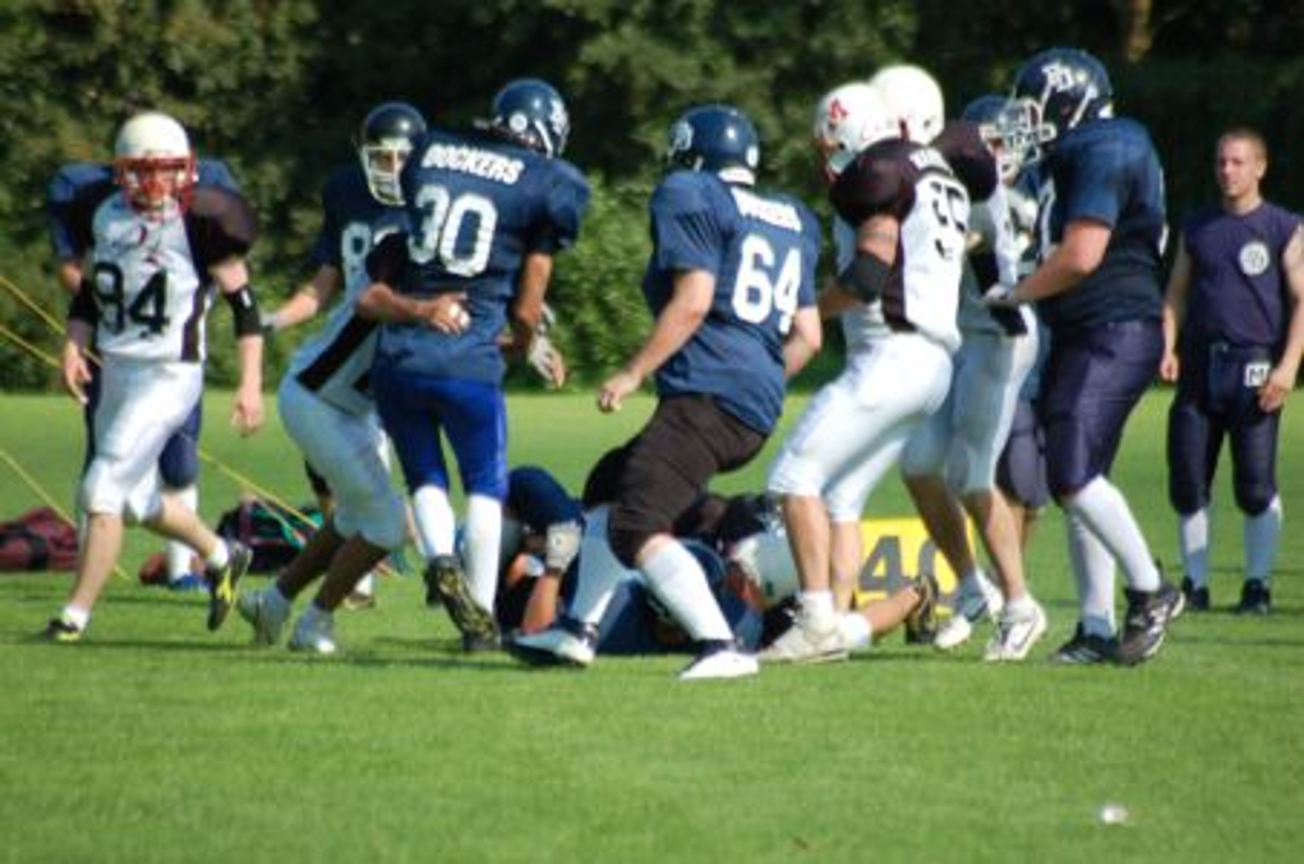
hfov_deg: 4.6
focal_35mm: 450
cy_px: 432
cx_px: 652
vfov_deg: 3.0
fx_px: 16266
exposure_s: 1/800
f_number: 5.6
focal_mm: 300
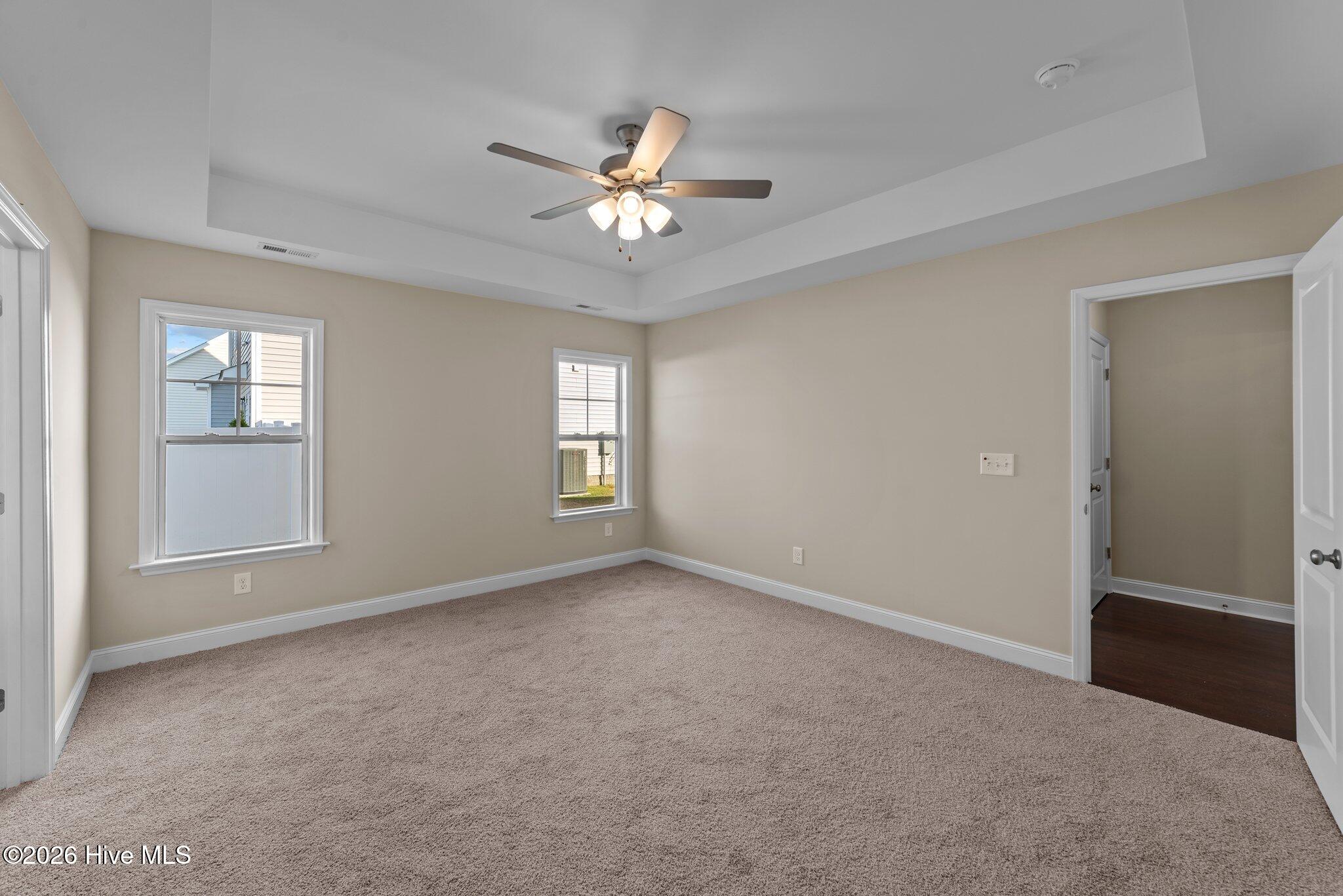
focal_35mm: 14
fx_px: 522
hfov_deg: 104.2
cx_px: 672
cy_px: 448
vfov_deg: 81.3
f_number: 9
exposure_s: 1/3
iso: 100
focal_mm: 14
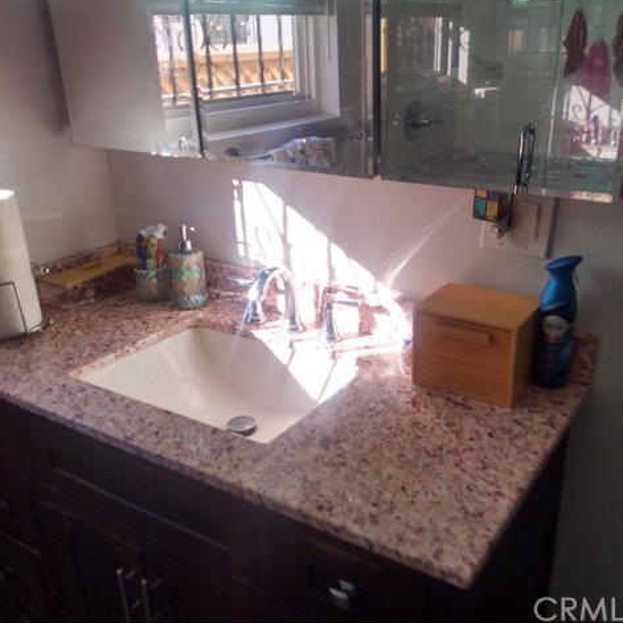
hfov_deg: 64.5
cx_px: 369
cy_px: 311
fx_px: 489
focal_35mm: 24
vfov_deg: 65.0
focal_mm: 3.54
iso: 100
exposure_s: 1/137
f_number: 2
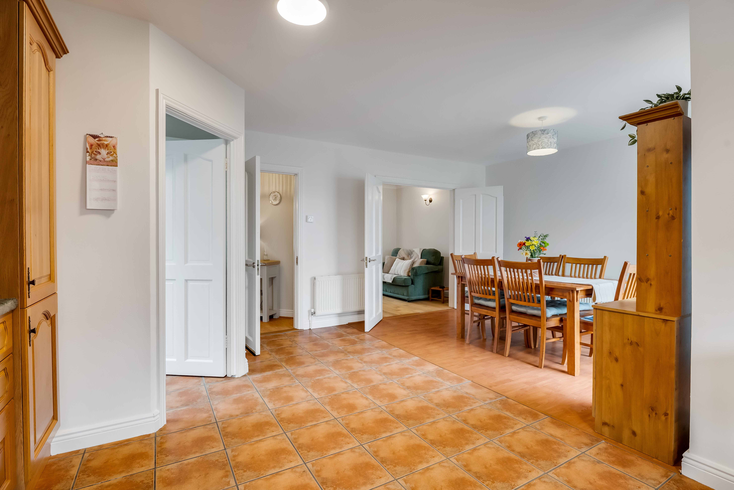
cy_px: 245
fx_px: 347
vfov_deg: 70.4
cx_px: 367
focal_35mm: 17
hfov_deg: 93.3
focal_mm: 17
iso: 640
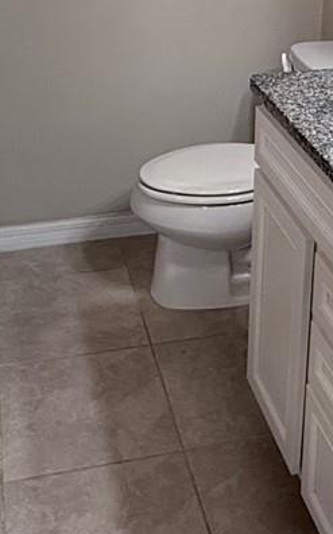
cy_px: 109
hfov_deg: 21.5
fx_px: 873
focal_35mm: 60
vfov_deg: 33.1
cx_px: 226
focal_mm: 2.22
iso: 320
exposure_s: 1/120
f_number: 2.2
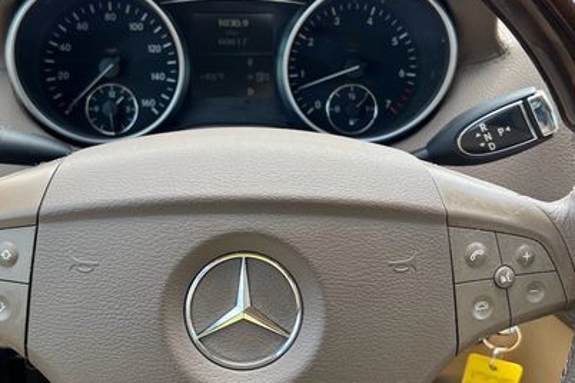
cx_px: 246
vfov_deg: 31.2
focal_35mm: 43
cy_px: 177
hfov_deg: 45.3
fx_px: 687
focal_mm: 5.7
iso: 40
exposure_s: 1/222
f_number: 1.5
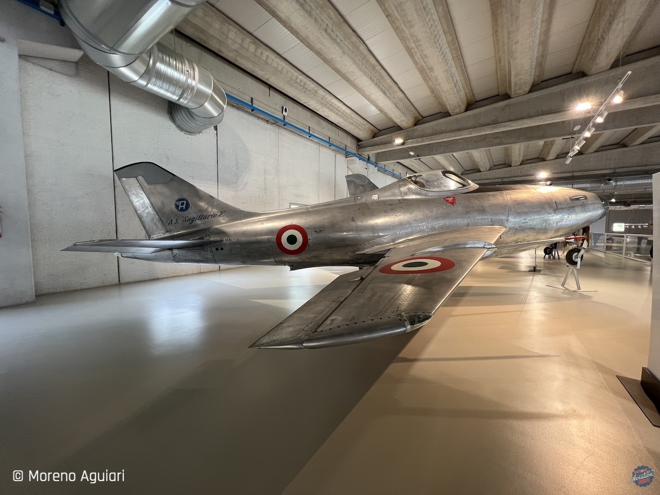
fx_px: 248
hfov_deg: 106.2
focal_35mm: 13
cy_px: 248
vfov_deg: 89.9
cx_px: 330
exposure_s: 1/100
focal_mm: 1.57
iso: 125
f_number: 1.8
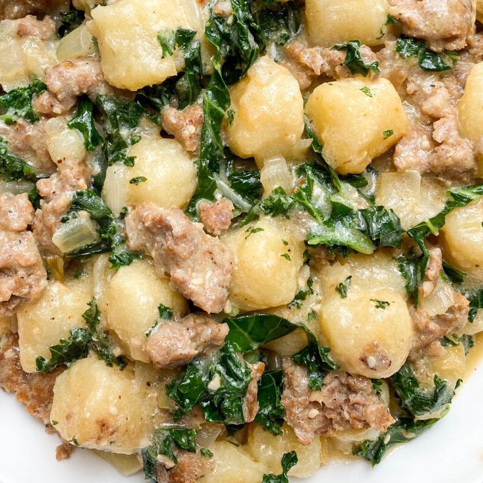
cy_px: 158
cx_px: 247
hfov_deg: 38.3
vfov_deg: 37.9
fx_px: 695
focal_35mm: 44
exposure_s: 1/440
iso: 32
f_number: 1.8
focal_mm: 4.25
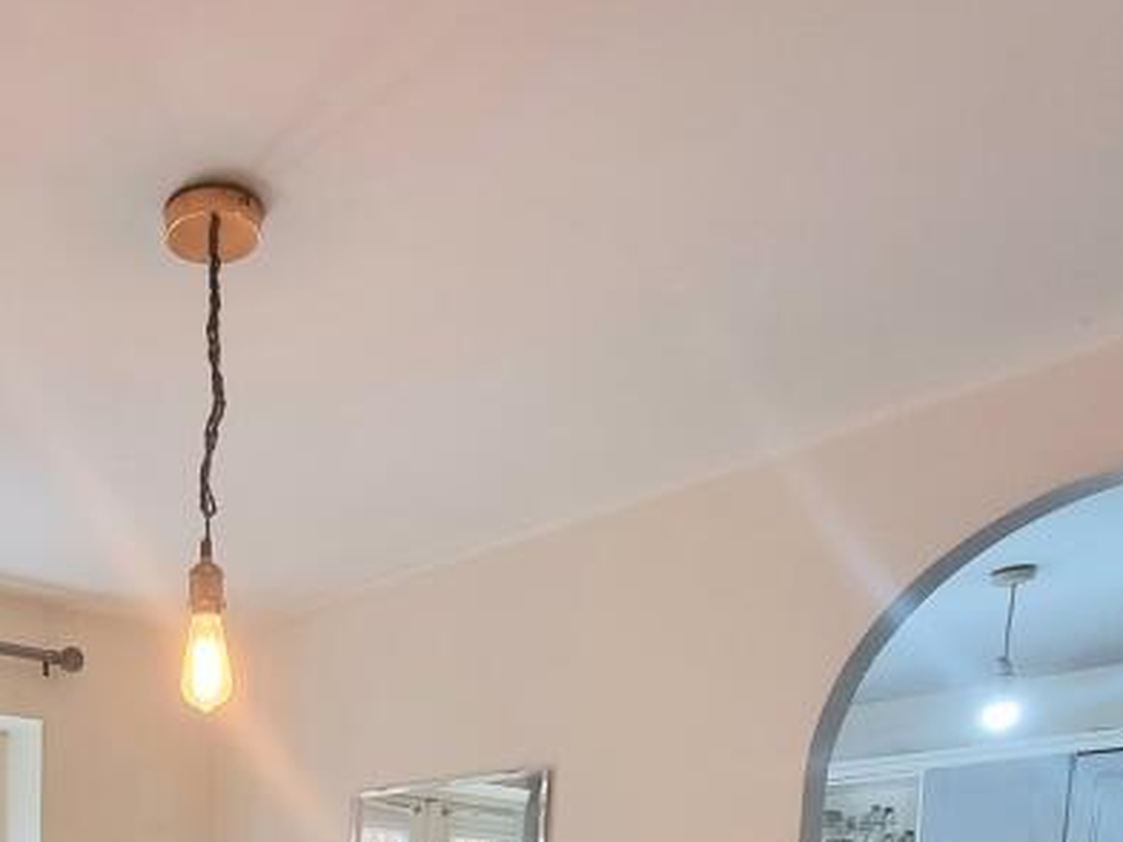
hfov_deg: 48.8
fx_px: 1103
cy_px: 1068
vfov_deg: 32.5
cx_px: 135
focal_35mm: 34
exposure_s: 1/50
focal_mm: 2.2
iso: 160
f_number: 2.2
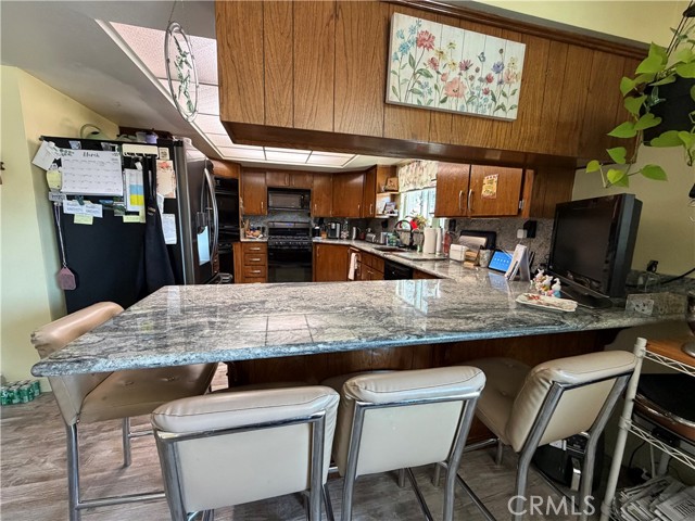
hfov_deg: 102.1
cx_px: 348
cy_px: 260
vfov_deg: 85.7
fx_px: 281
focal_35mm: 14
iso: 400
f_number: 2.2
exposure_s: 1/60
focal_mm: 2.22
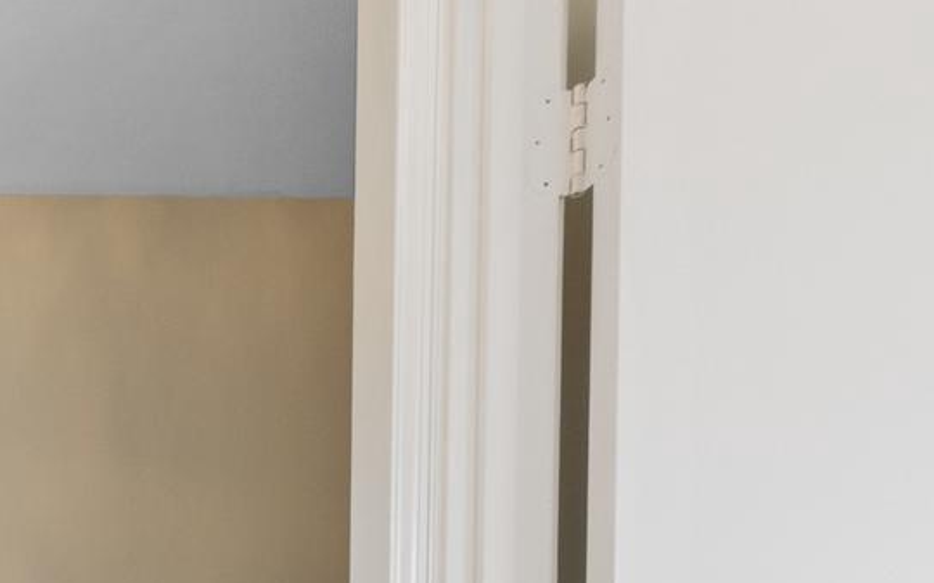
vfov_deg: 18.4
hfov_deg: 27.9
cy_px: 999
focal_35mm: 58
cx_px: -334
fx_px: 1476
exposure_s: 1/4
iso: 400
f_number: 8
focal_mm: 10
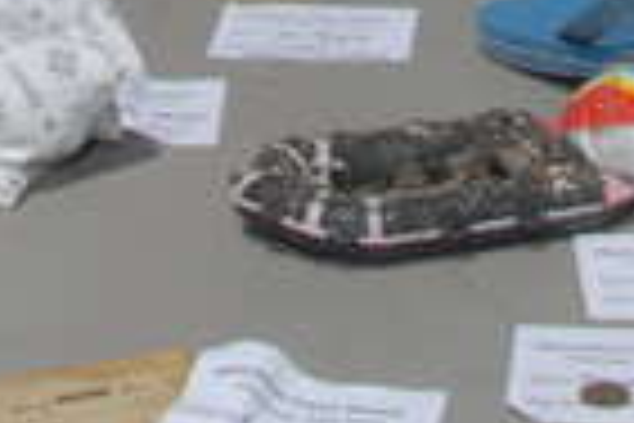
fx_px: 3170
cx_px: 531
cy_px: -608
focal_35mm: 180
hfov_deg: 11.4
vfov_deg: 7.2
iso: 200
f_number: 18
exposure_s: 1/250
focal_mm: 22
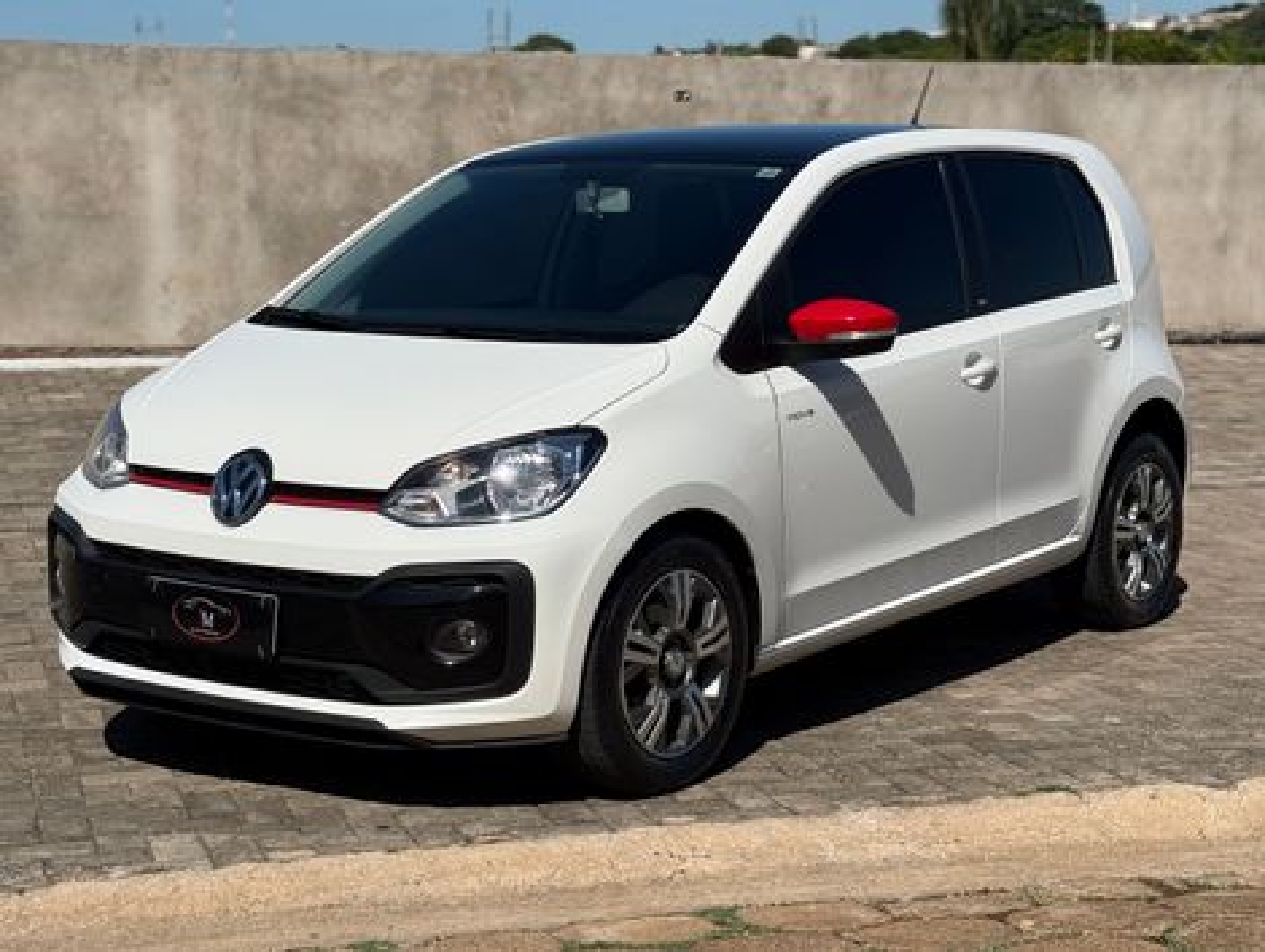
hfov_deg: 39.6
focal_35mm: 48
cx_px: 632
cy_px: 476
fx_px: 1757
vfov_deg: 30.3
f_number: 1.78
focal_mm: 6.76
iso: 64
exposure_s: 1/11364
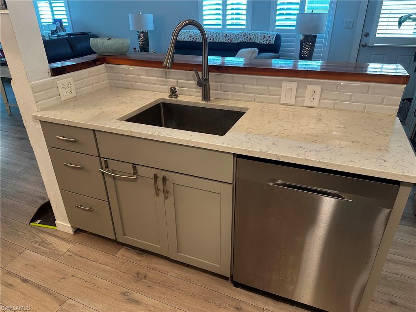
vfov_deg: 56.8
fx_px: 288
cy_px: 156
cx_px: 208
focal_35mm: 24
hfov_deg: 71.6
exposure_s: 1/60
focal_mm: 6.86
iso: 160
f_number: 1.78
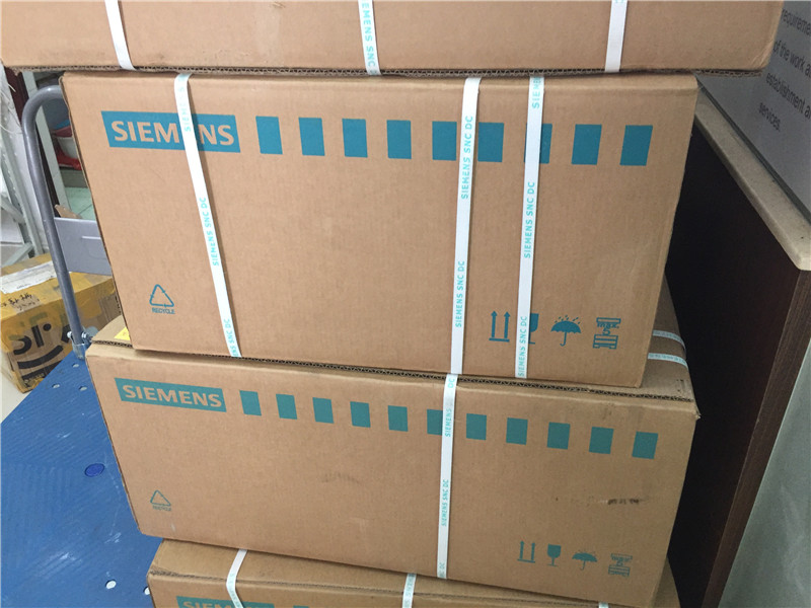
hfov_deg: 61.7
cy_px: 304
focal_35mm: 29
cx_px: 406
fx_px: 679
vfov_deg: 48.2
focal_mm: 4.15
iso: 250
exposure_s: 1/25
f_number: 2.2
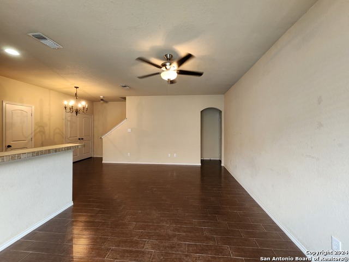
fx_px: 131
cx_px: 174
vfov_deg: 89.9
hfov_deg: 106.2
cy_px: 131
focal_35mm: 13
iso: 320
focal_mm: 2.2
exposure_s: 1/60
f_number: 2.2
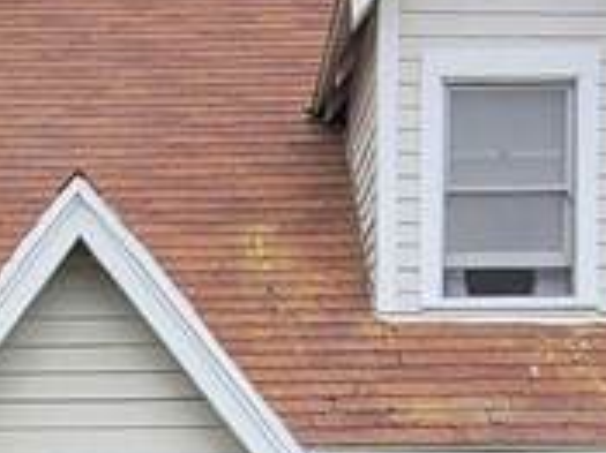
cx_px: 97
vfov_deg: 16.6
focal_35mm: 76
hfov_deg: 25.1
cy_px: 780
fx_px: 1330
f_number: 2.2
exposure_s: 1/1073
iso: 50
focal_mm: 2.2
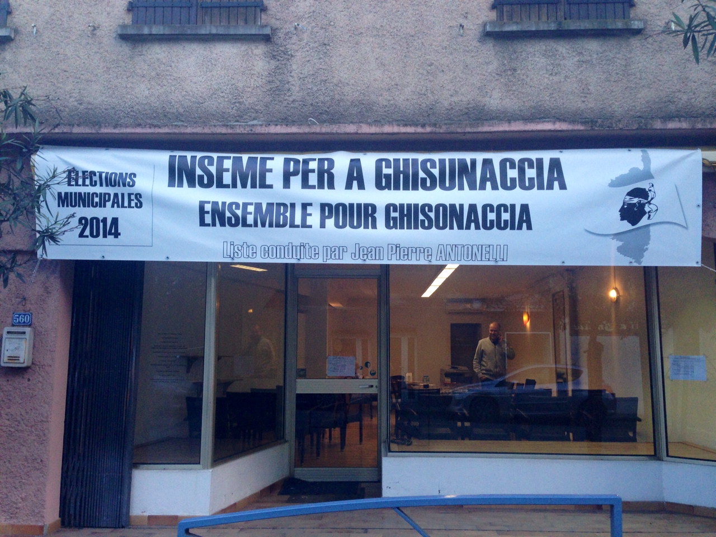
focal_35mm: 33
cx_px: 358
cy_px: 268
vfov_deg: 42.9
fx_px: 683
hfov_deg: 55.4
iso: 64
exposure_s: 1/60
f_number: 2.4
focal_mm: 4.12
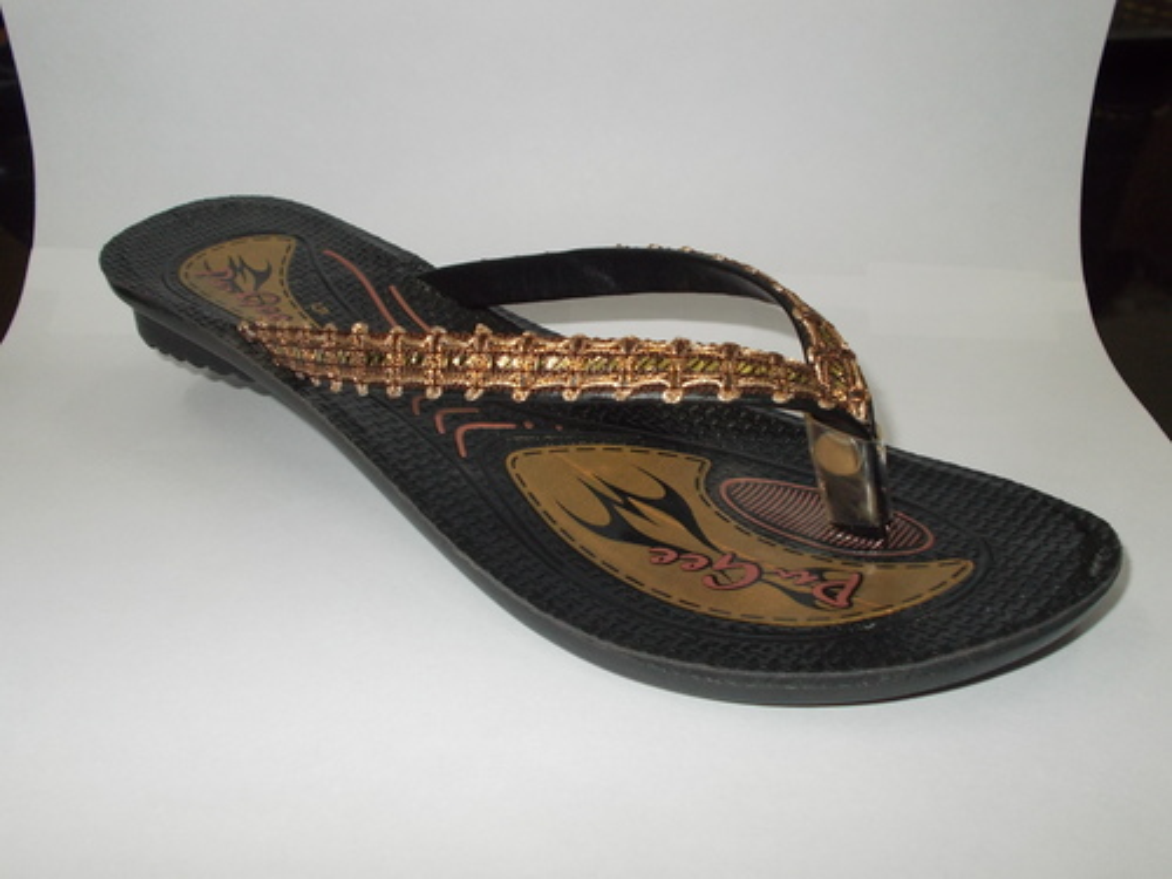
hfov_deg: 54.0
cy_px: 440
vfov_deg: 41.8
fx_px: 1151
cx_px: 586
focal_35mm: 34
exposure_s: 1/25
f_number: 3.6
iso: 200
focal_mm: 6
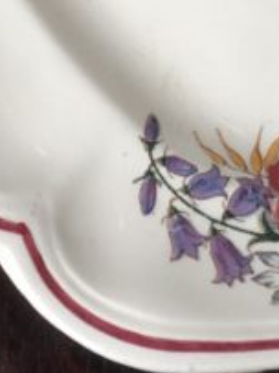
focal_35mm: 262
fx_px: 2819
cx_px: 336
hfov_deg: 5.6
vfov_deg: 7.1
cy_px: -531
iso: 25
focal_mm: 6
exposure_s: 1/50
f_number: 2.4
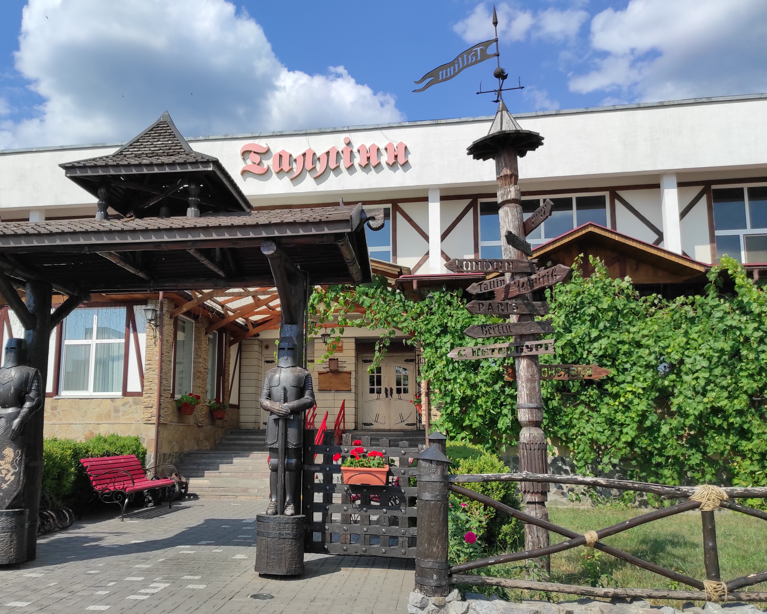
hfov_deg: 58.5
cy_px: 330
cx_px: 323
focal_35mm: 30
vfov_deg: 48.5
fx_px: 681
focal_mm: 5.43
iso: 100
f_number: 1.89
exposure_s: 1/2777
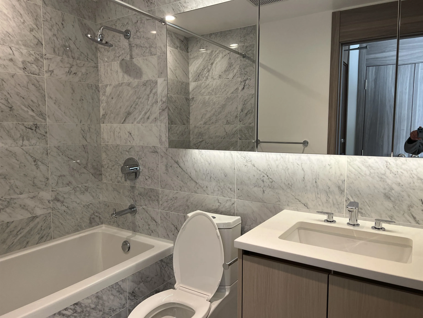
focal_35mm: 26
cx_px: 212
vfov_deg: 53.1
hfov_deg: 67.3
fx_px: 318
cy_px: 159
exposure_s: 1/120
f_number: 1.5
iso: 100
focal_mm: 5.7
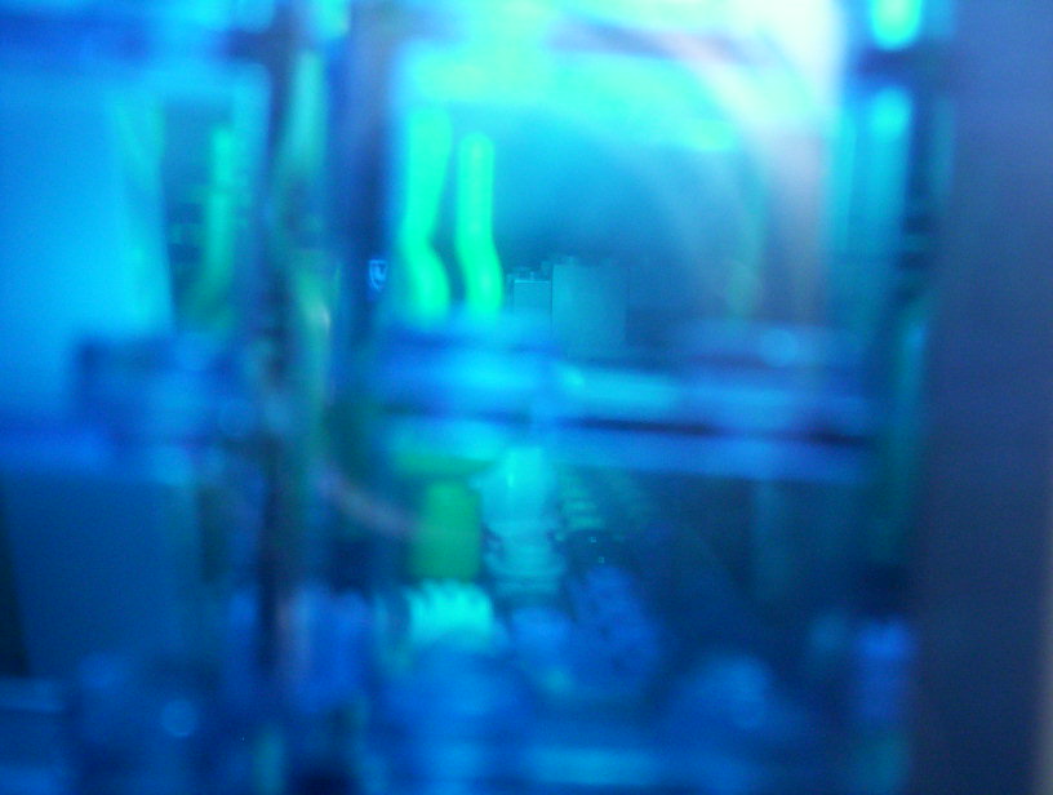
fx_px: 1159
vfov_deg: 37.9
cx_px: 526
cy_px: 398
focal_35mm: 38
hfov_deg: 48.9
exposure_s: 1/60
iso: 140
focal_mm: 4.99
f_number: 4.5
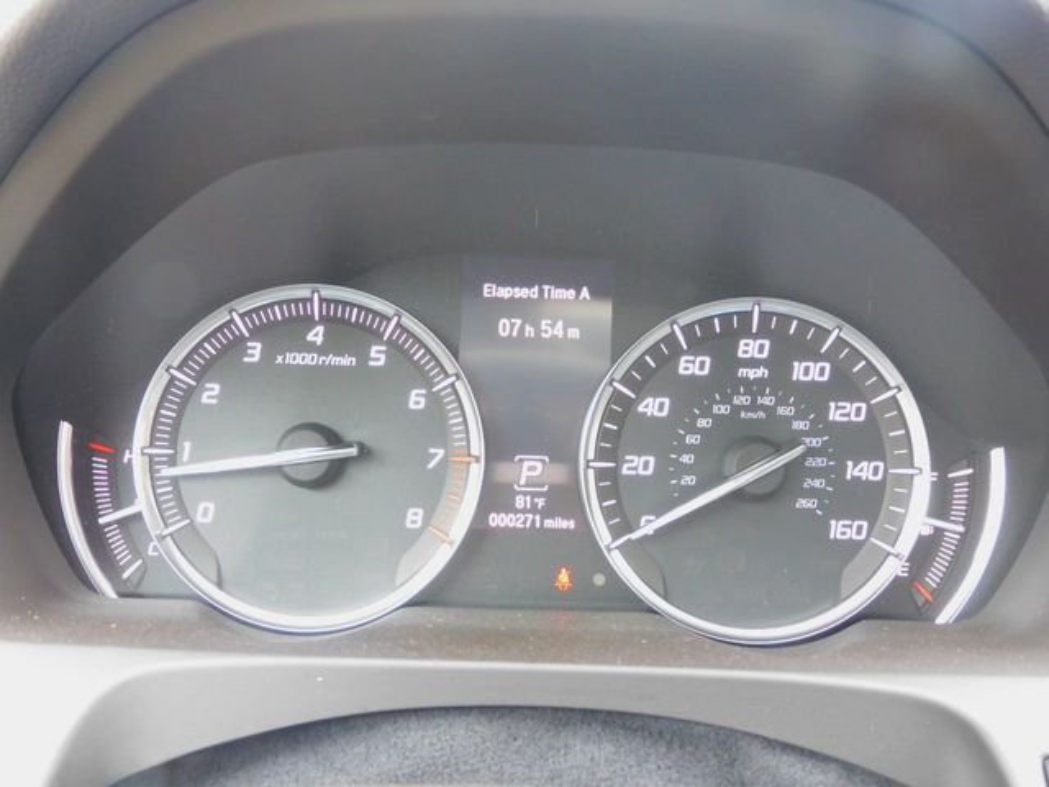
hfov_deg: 55.4
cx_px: 524
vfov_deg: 42.9
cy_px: 394
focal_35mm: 33
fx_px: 1000
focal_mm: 5.9
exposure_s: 1/13
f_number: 3.6
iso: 400
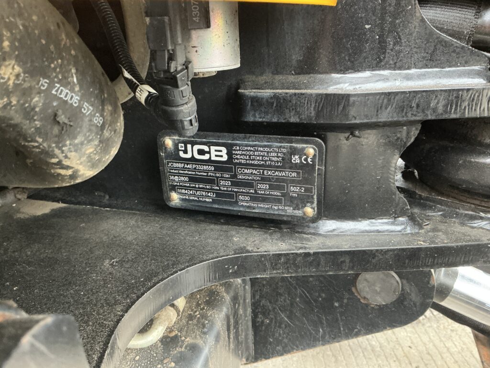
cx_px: 245
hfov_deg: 63.4
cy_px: 184
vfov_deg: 49.7
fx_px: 396
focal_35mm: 28
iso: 320
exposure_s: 1/44
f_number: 1.8
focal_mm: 3
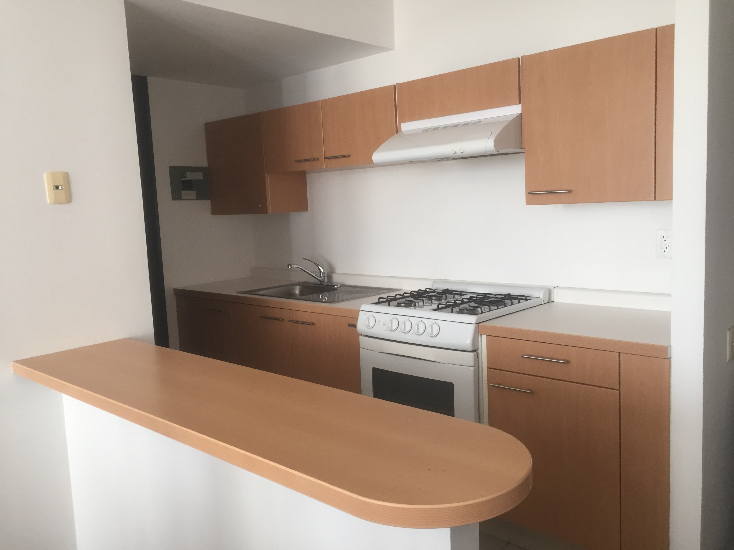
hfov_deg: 61.7
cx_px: 367
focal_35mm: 29
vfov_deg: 48.2
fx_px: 615
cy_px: 275
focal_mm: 4.15
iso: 40
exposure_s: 1/30
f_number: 2.2
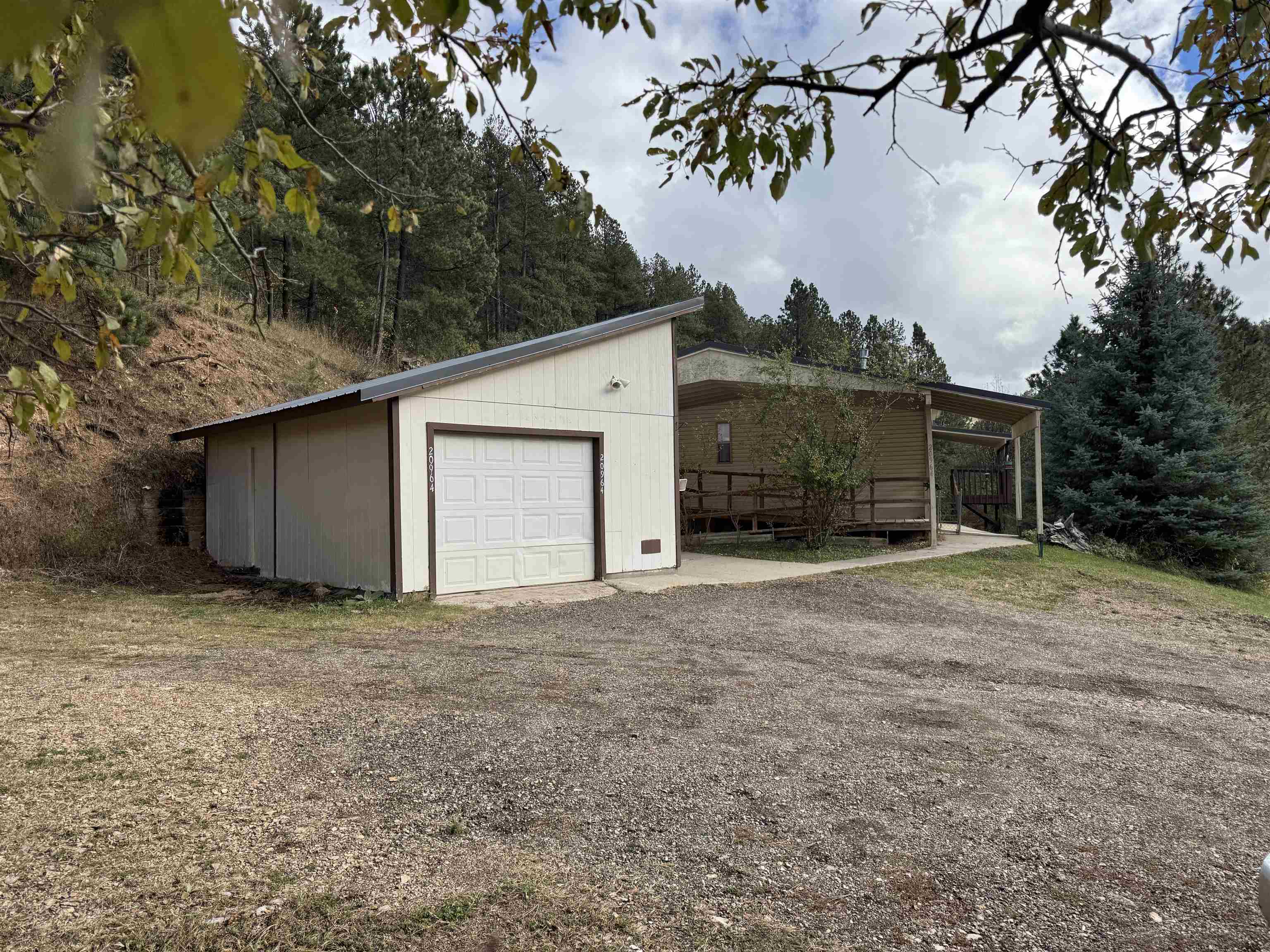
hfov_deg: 71.6
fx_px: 881
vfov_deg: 56.8
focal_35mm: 24
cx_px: 635
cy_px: 476
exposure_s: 1/2041
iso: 80
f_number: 1.78
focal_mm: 6.76
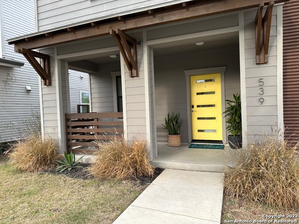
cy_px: 112
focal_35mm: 24
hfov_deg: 71.6
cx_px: 150
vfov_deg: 56.8
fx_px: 207
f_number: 1.78
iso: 64
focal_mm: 6.86
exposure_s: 1/159
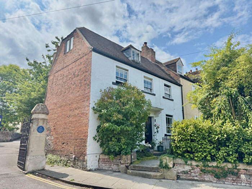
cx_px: 126
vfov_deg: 56.8
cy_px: 94
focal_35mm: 24
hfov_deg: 71.6
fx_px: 175
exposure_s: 1/5348
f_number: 1.78
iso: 80
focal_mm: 6.76
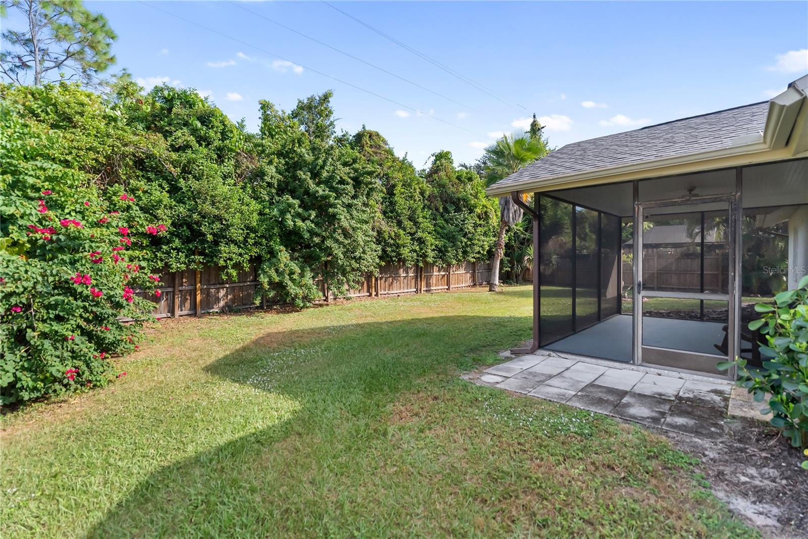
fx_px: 359
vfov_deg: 73.8
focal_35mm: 16
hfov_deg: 96.7
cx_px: 404
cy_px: 270
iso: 160
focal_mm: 16
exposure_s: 1/1250
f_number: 2.8
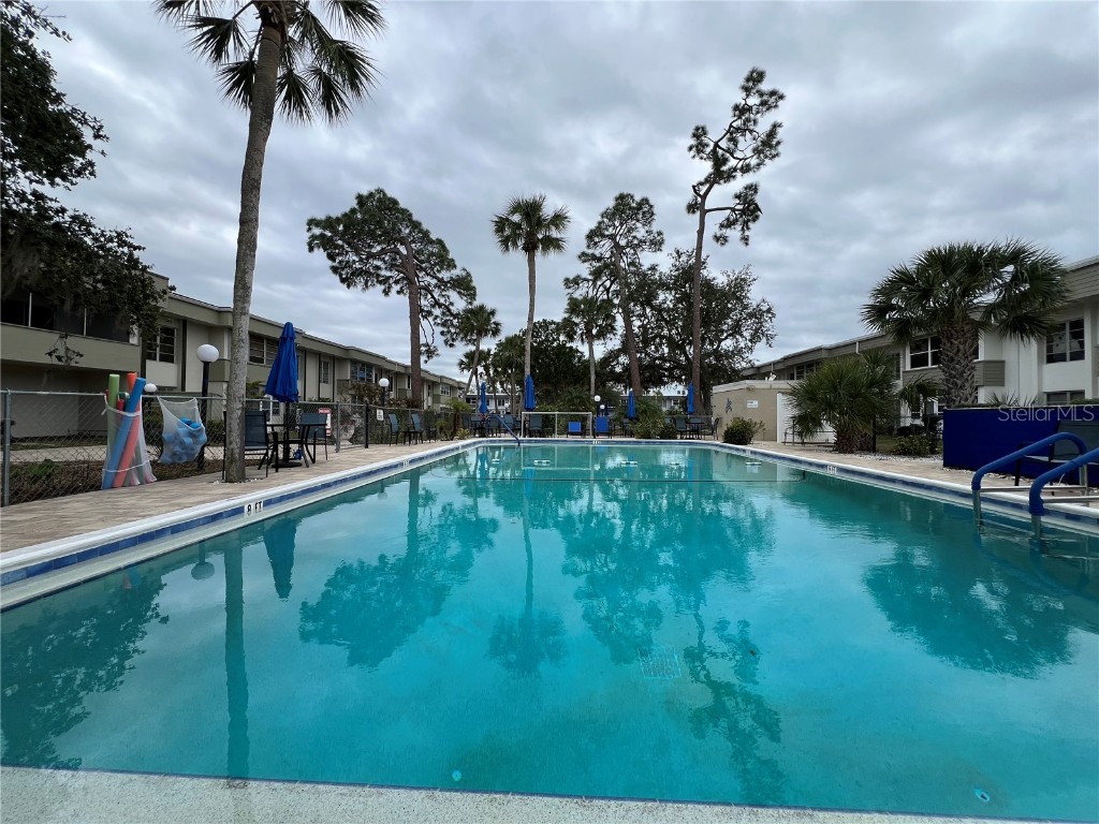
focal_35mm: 13
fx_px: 413
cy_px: 412
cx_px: 550
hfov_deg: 106.2
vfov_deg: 89.9
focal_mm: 1.57
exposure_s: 1/585
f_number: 1.8
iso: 32
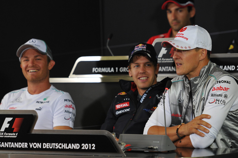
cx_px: 119
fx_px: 1535
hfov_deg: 8.9
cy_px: 79
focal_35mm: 232
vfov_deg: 5.9
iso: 800
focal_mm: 155
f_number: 3.5
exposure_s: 1/160
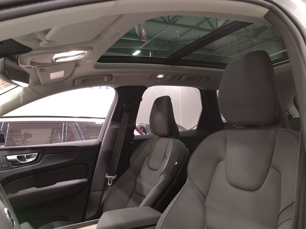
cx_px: 153
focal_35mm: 30
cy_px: 114
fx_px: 265
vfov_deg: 46.8
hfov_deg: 60.0
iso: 3250
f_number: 1.9
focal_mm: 5.52
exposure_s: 1/50
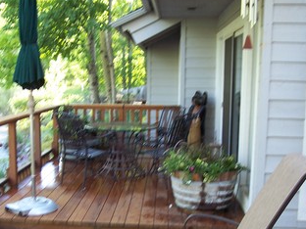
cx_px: 117
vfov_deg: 29.0
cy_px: 142
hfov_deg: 38.0
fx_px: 442
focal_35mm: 50
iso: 100
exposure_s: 1/30
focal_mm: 8
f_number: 3.4
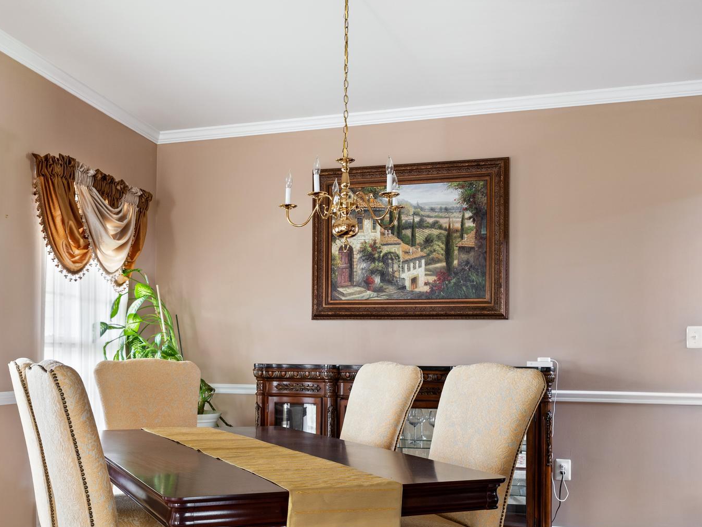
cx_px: 271
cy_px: 353
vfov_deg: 40.2
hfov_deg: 52.2
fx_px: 710
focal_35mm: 35
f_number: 7.1
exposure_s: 1/3
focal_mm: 24
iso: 640
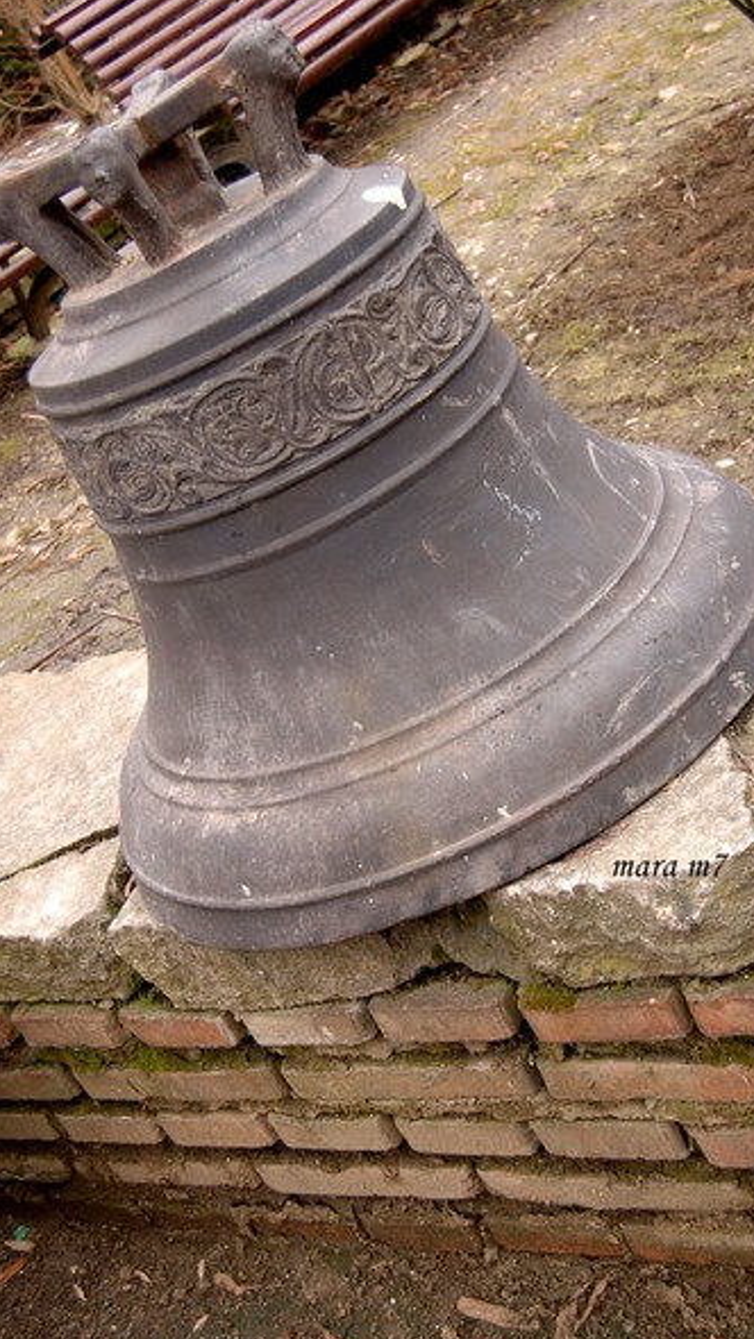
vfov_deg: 41.7
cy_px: 667
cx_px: 342
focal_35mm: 50
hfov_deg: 24.2
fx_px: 1760
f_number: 5
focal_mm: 31
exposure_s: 1/100
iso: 400
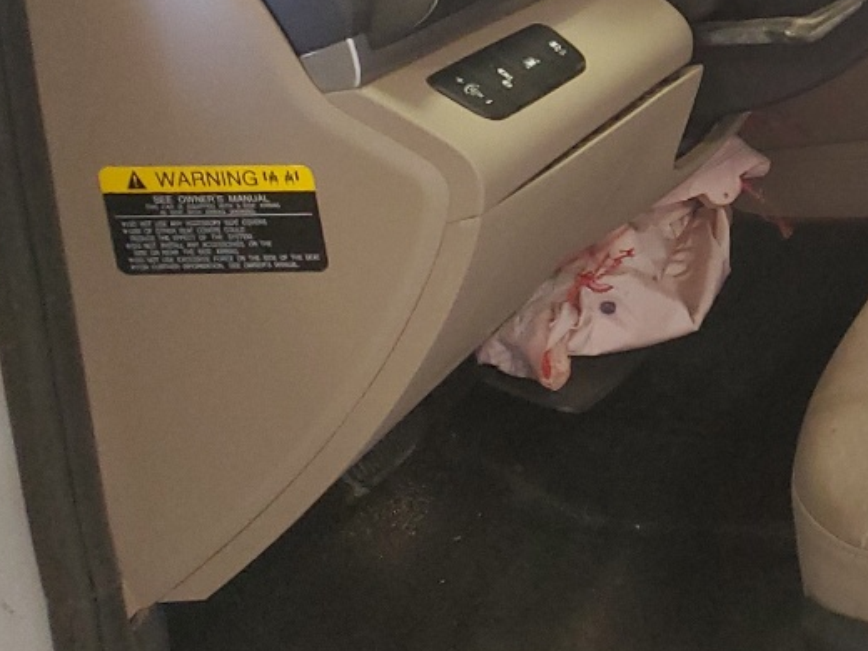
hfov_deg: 20.7
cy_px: 40
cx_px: 1314
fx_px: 2006
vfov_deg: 18.1
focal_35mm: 80
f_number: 1.5
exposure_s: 1/60.2
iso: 132
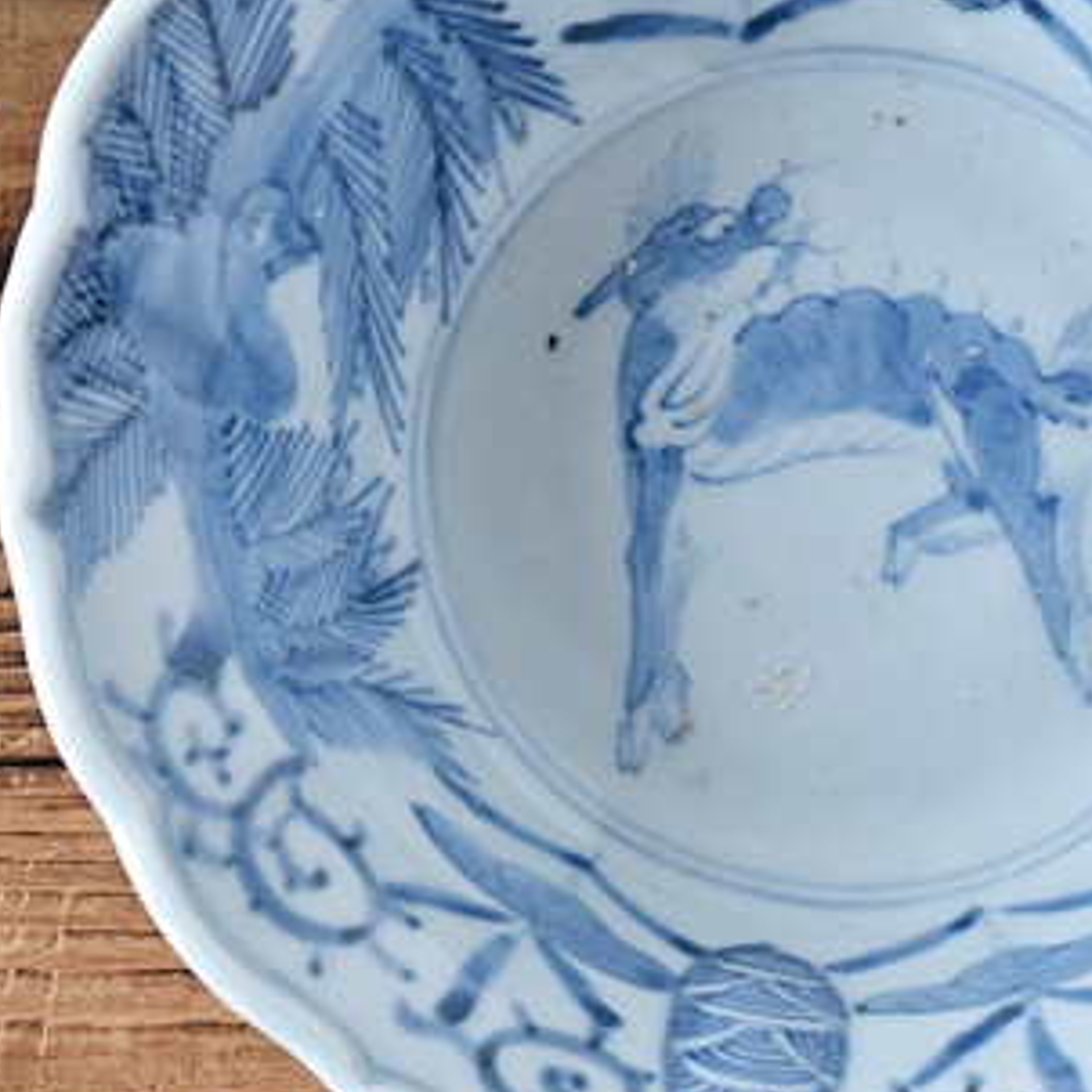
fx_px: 5429
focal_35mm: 152
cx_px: 636
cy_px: 400
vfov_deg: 11.5
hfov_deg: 11.5
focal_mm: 45
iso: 200
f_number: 5.6
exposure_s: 1/1.6
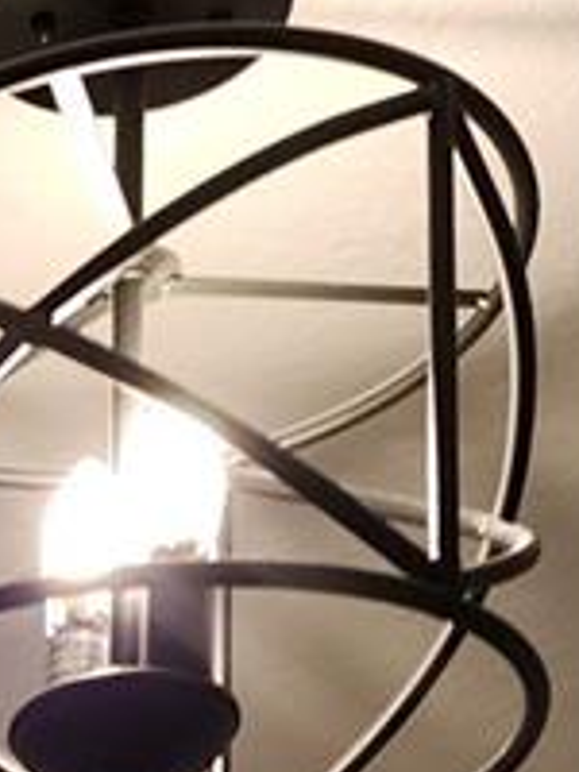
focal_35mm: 138
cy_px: 1772
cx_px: -594
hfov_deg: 9.9
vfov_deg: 11.9
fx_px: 3078
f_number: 1.8
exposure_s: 1/120
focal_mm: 6.4
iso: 400
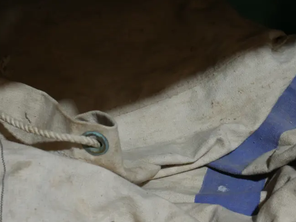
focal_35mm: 88
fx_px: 752
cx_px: 175
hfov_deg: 22.2
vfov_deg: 16.7
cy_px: 164
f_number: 5.3
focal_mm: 28
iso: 320
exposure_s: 1/60
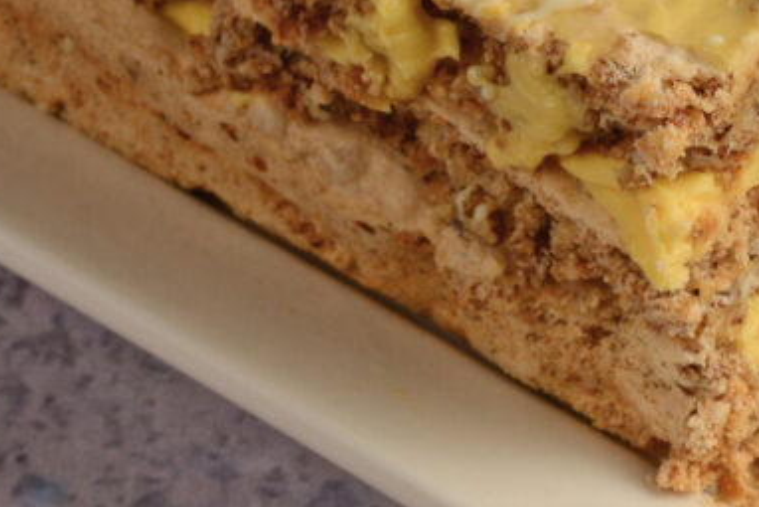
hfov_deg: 5.3
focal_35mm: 377
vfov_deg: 3.6
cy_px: 205
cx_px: 1816
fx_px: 7951
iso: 100
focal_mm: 50
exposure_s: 1/10
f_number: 10
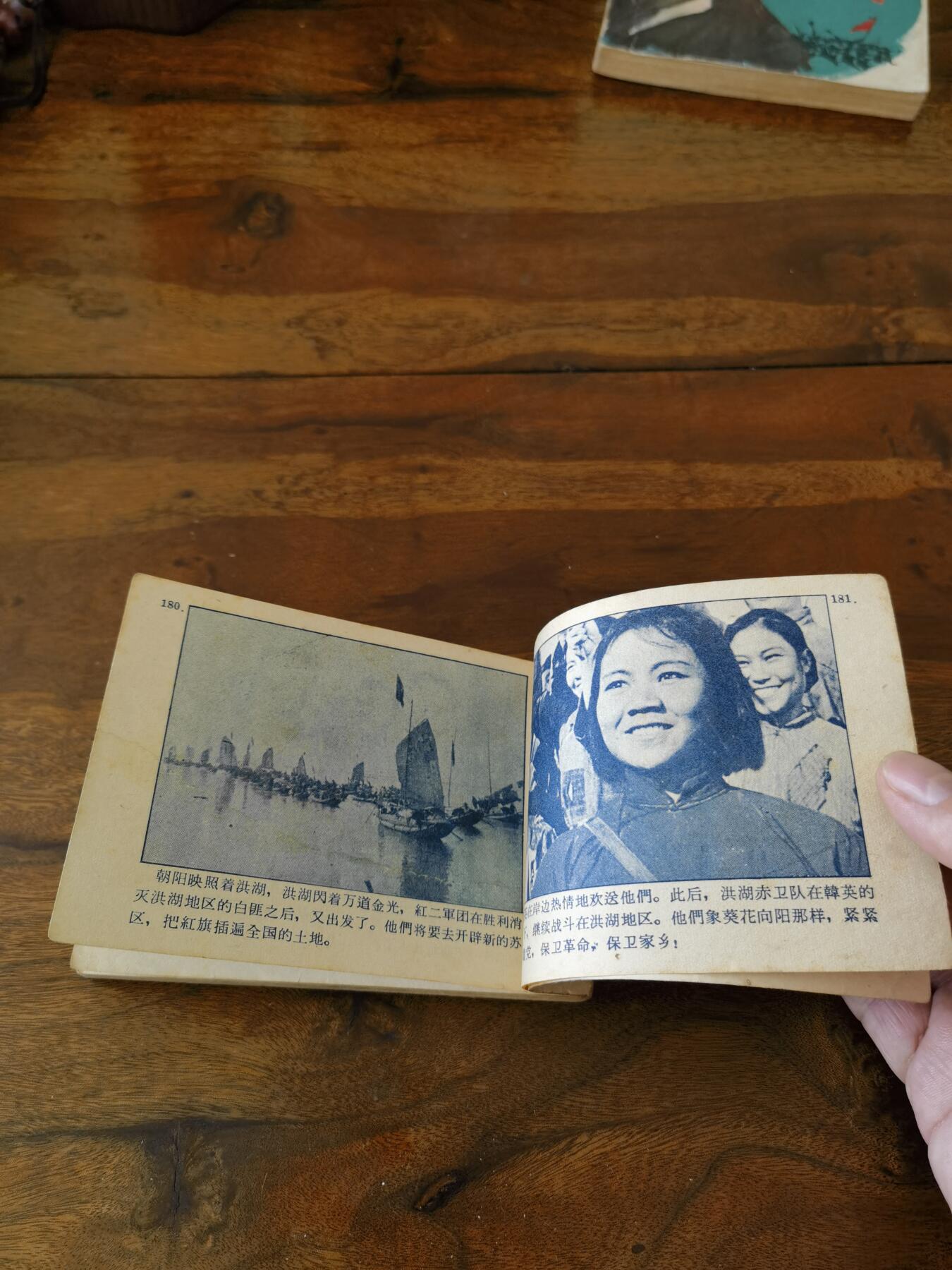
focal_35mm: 27
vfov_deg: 65.3
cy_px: 635
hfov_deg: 51.4
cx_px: 476
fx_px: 990
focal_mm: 6.67
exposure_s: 1/120
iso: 100
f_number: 1.9
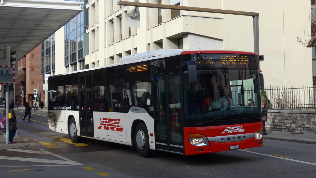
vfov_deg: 22.2
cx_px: 158
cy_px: 86
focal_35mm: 54
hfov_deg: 38.5
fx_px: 452
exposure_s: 1/800
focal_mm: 10.1
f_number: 3.2
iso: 80
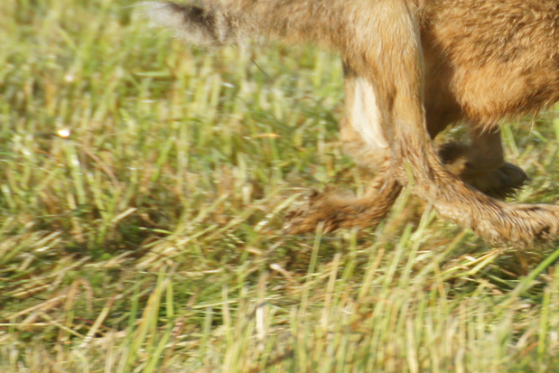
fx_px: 24383
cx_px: 650
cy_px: 112
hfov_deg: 1.3
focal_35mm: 1570
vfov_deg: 0.9
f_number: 6.3
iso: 400
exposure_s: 1/800
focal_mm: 400
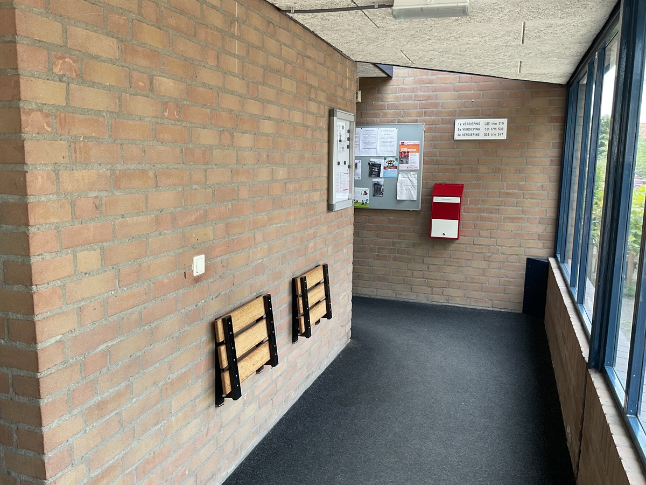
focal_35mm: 29
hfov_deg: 61.7
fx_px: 541
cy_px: 242
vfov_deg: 48.2
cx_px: 323
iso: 32
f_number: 1.8
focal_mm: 3
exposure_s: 1/120
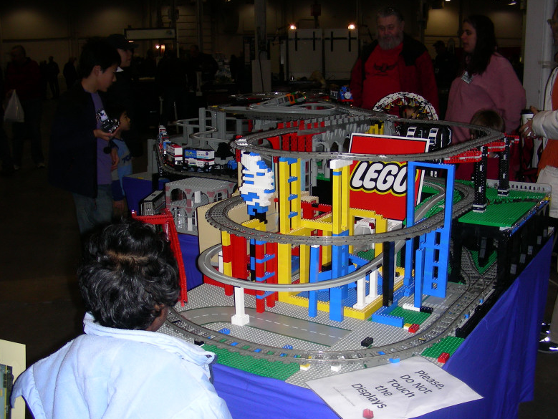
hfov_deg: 47.8
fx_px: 629
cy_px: 213
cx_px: 284
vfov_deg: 36.8
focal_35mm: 39
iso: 83
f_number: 3.5
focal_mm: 6.3
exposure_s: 1/60.1
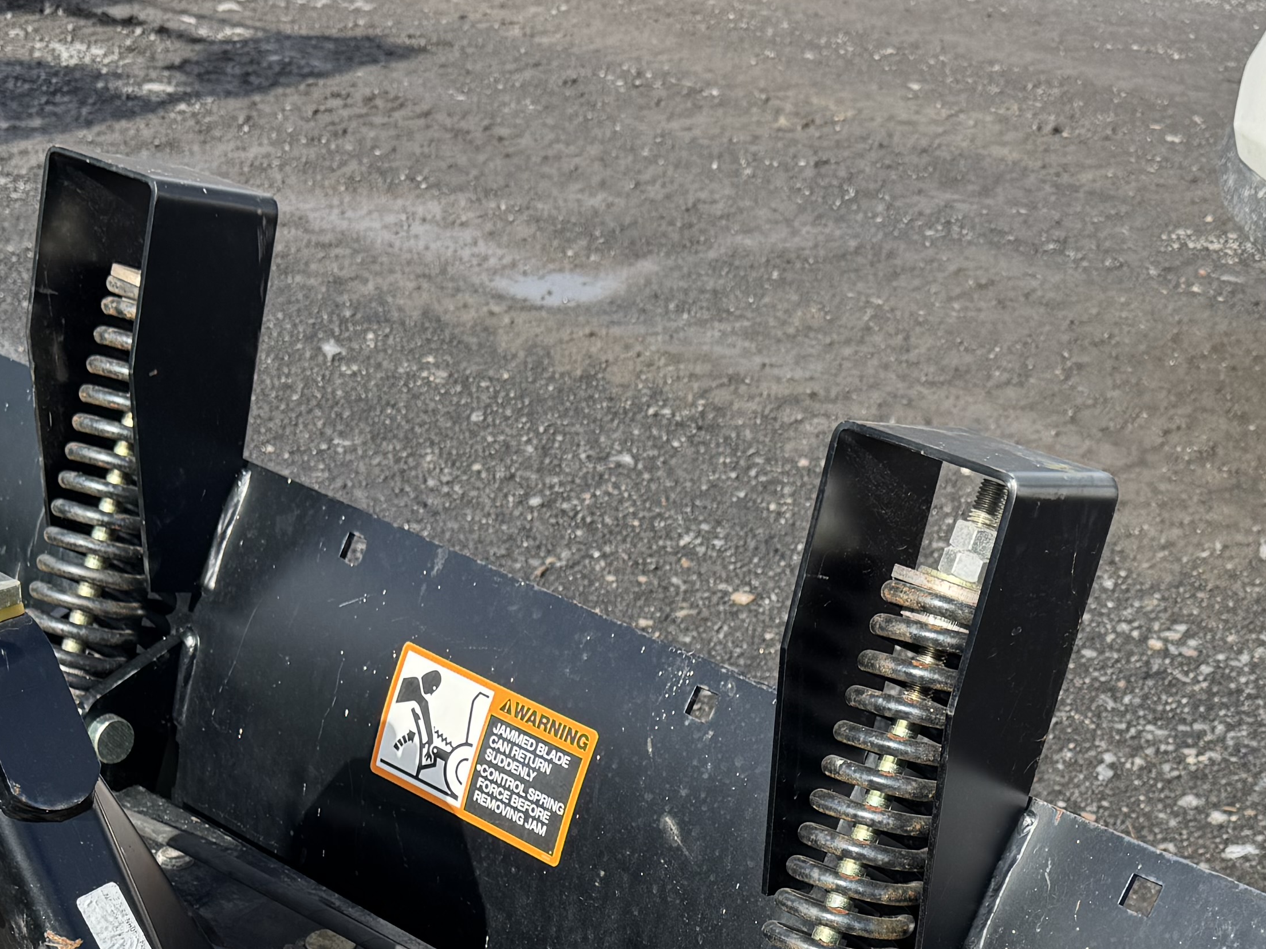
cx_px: 642
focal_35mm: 62
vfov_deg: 22.0
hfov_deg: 31.2
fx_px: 2267
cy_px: 1119
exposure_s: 1/2331
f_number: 1.78
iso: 80
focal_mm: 6.76
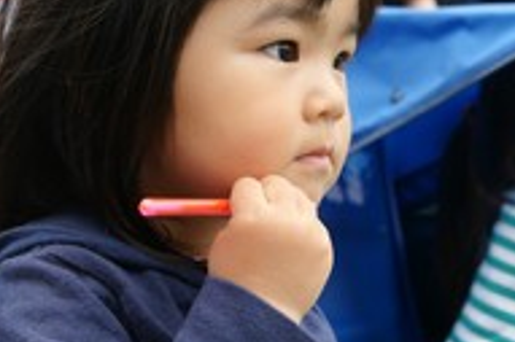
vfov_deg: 17.2
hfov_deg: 25.6
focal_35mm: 79
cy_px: 101
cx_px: 326
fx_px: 1129
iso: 200
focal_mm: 24
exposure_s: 1/125
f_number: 4.5
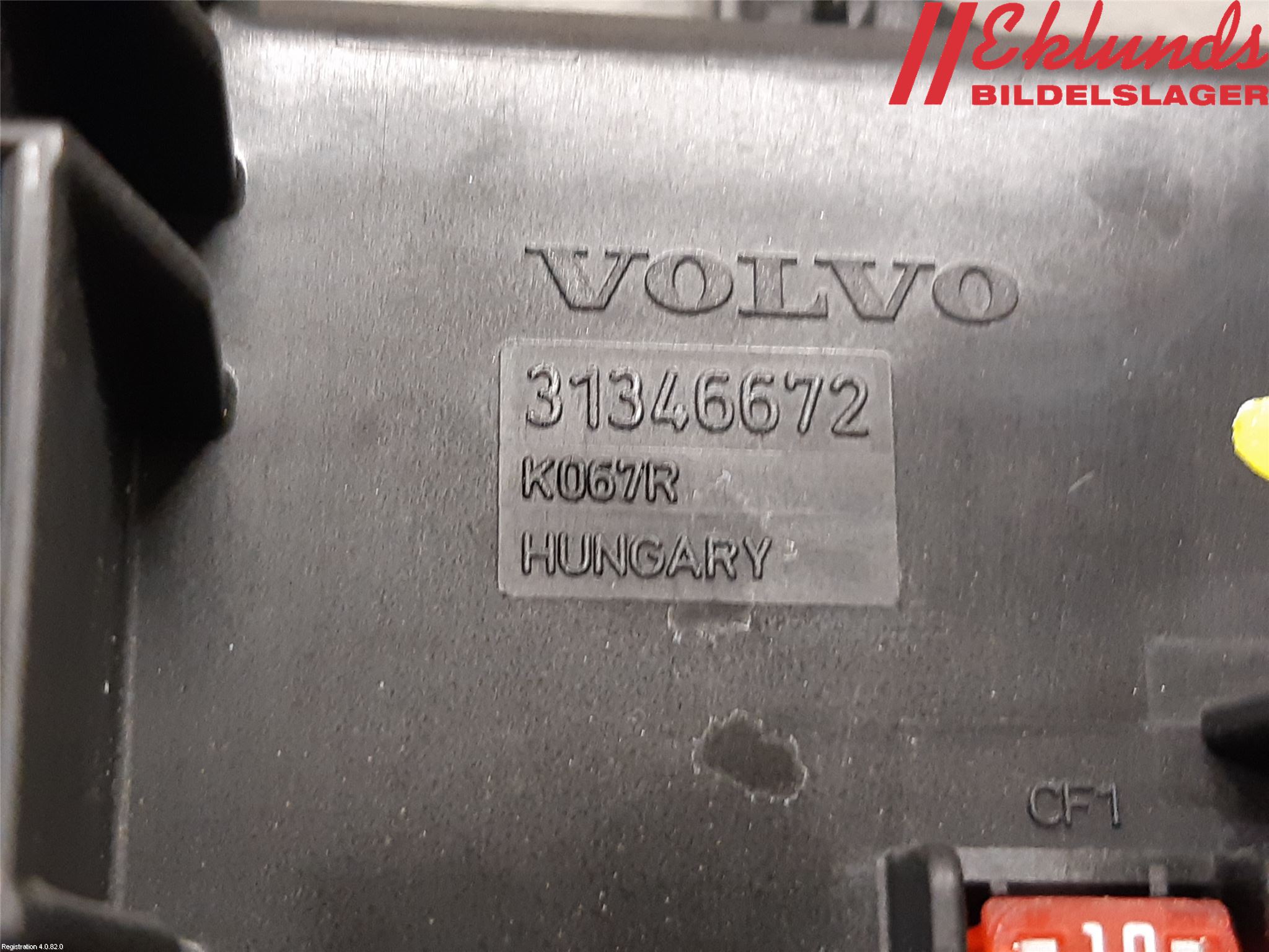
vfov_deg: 53.1
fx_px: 953
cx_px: 634
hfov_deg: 67.3
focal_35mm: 26
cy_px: 476
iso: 250
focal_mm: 3.93
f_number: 1.7
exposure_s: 1/33
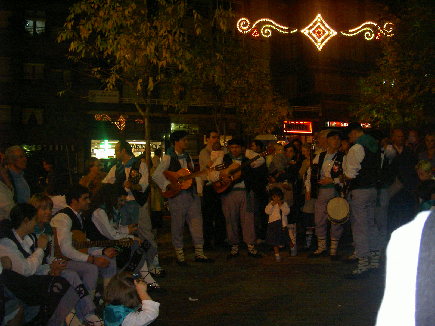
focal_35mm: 39
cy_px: 163
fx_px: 490
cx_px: 218
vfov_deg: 36.8
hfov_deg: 47.9
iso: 100
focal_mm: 8
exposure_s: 1/59.5
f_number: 2.8
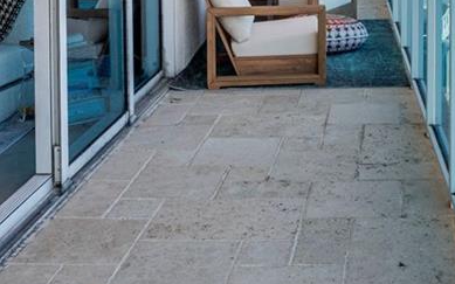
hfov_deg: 29.0
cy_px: -148
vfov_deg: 17.0
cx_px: 373
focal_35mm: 69
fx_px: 857
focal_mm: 11
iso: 320
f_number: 7.1
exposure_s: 1/400
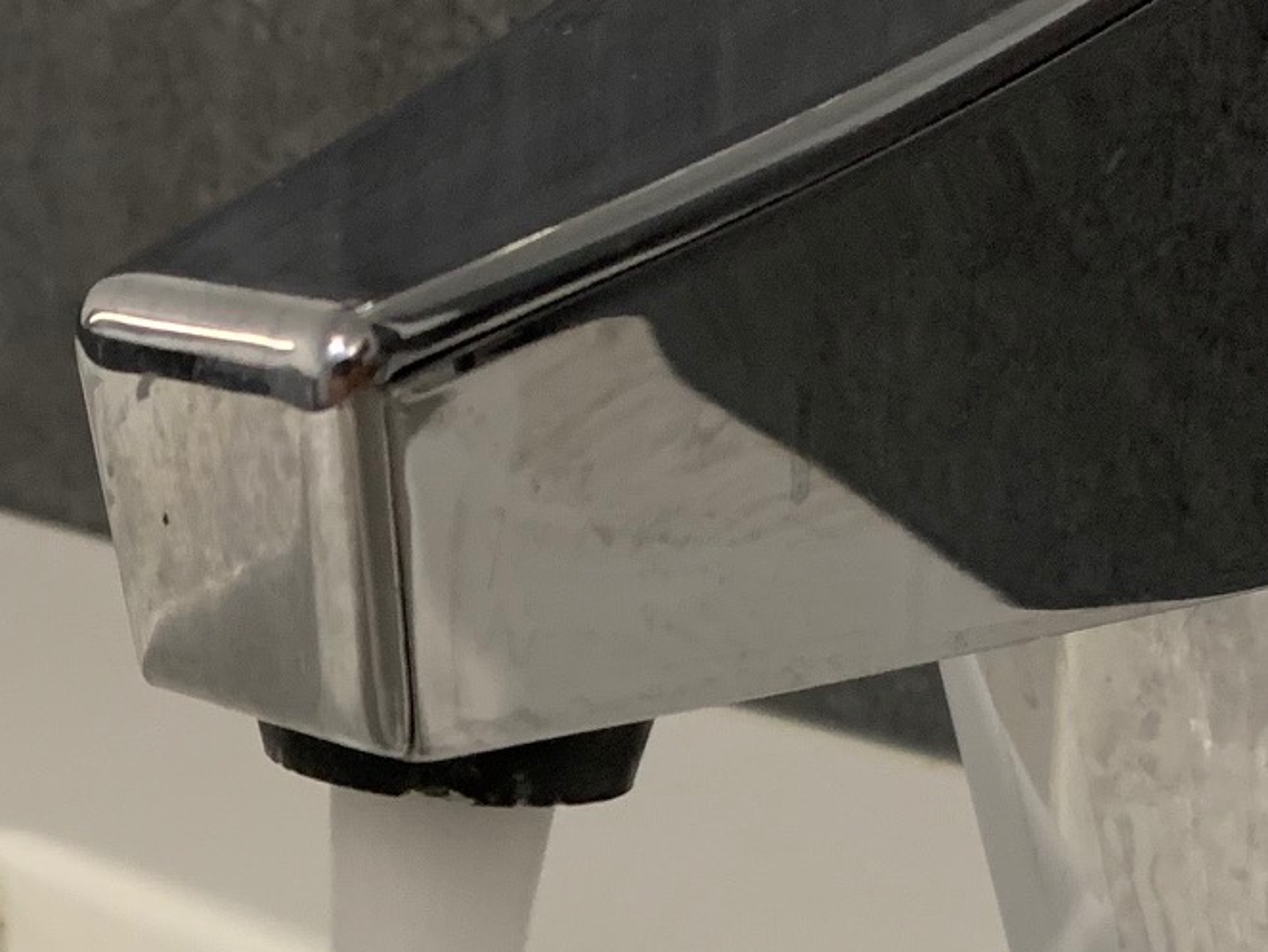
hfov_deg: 24.3
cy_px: 1109
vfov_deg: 17.9
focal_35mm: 79
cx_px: 247
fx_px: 2895
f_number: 1.8
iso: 250
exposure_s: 1/60
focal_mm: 4.25
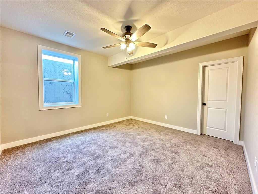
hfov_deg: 102.1
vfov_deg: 85.7
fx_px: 104
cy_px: 97
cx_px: 129
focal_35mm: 14
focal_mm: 2.22
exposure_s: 1/60
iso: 640
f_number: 2.2
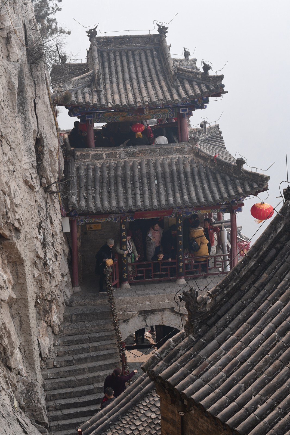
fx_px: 907
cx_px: 145
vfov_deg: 27.0
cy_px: 218
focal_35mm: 75
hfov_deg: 18.2
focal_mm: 50
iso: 100
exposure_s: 1/125
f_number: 9
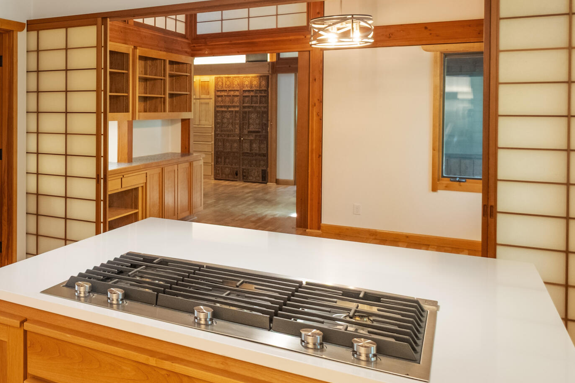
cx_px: -9
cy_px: 121
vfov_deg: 37.4
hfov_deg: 45.3
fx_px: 559
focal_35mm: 35
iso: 800
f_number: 4
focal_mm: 10.5
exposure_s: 1/8
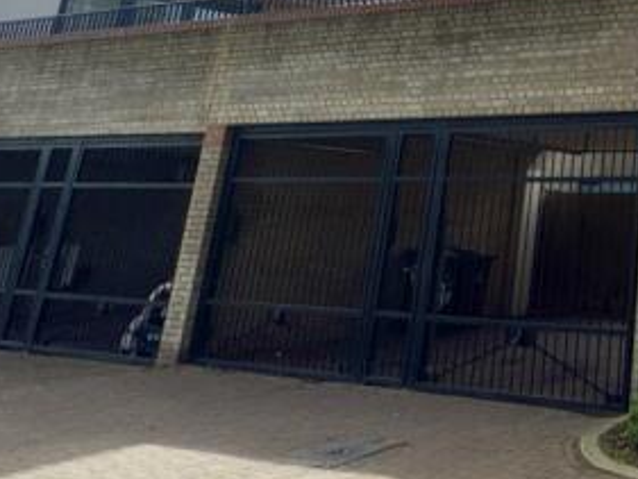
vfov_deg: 25.6
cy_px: -95
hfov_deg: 29.8
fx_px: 940
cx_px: 836
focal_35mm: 51
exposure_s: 1/4630
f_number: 2.2
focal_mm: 2.22
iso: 40
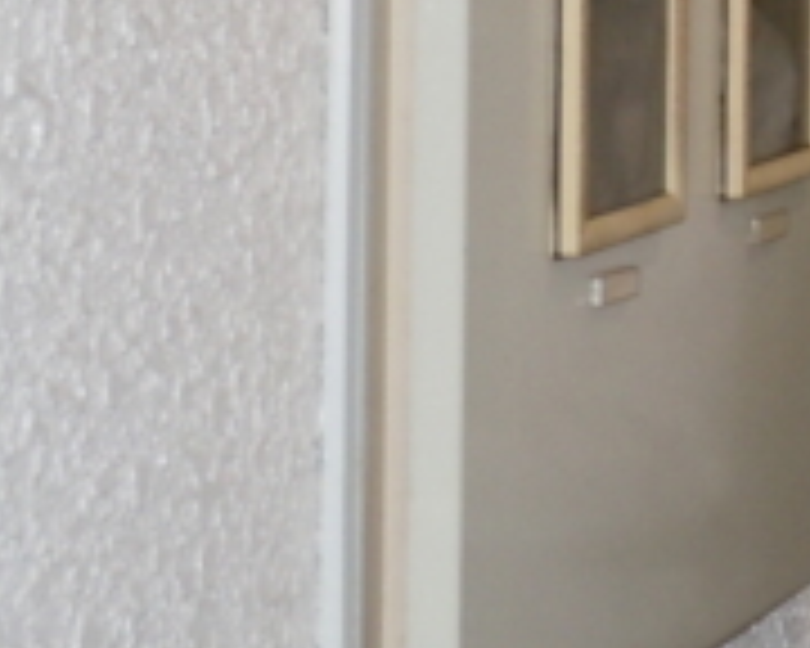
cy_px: -387
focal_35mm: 169
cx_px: 1796
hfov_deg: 10.2
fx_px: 4051
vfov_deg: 8.9
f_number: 4.3
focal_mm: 6.9
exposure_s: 1/30
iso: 200
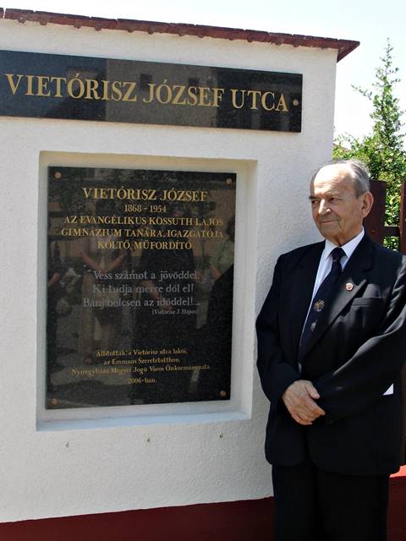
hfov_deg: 35.1
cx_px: 203
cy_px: 270
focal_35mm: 41
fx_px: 641
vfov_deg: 45.8
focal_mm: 10.7
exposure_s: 1/160
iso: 50
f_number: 5
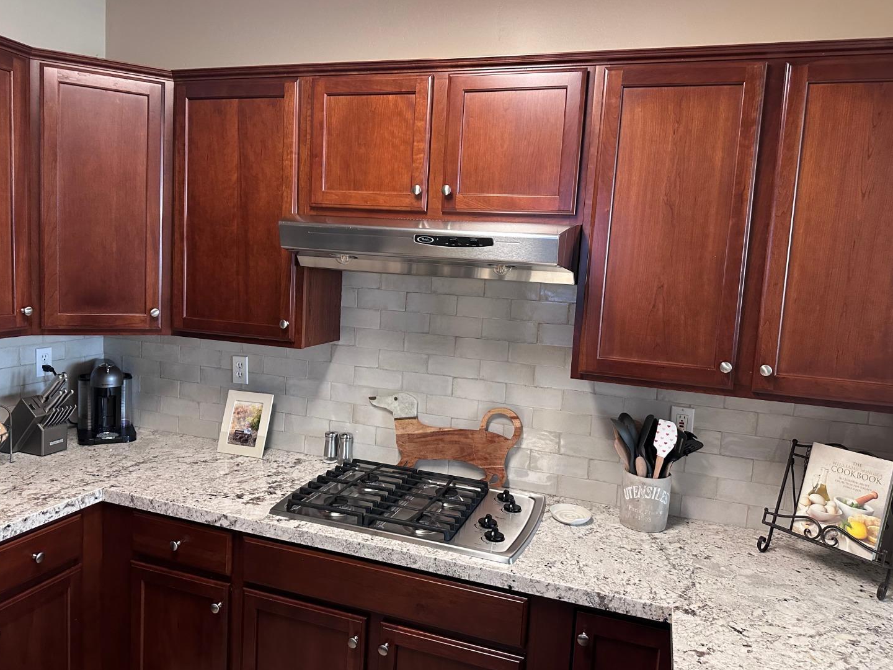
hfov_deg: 69.4
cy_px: 327
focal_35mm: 25
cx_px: 437
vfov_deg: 54.9
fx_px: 645
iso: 400
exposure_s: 1/40
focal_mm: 6.86
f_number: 1.78
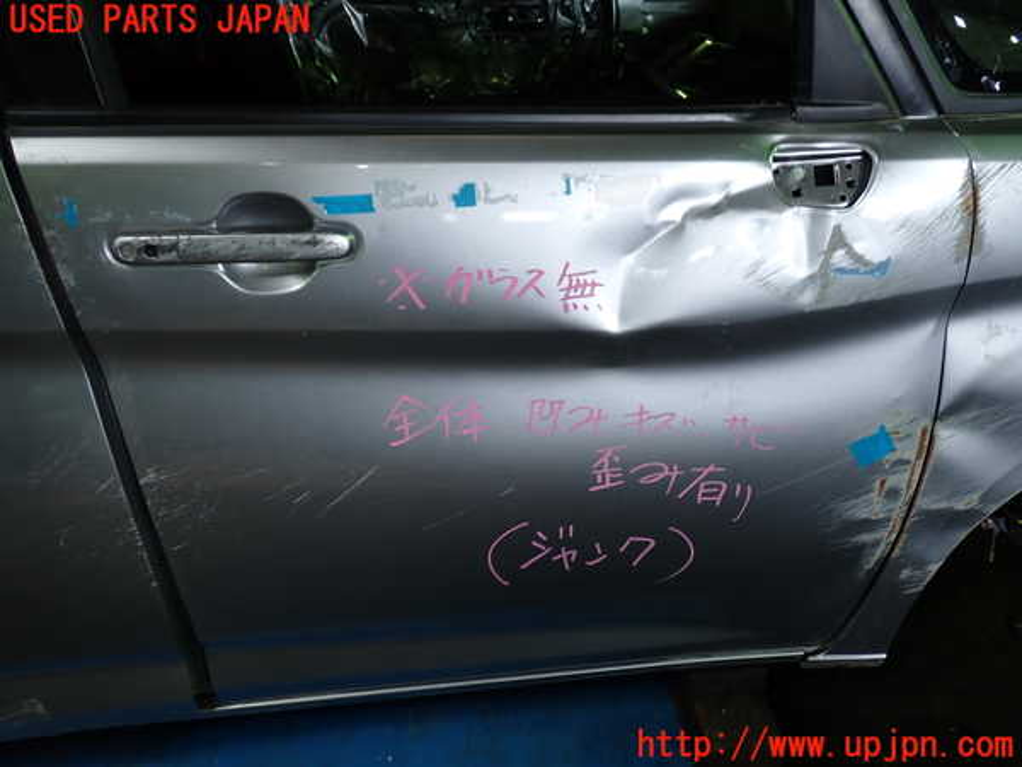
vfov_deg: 46.8
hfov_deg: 60.0
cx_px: 511
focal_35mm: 30
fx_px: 886
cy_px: 384
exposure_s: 1/60
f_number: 2.3
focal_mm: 5.4
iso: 160
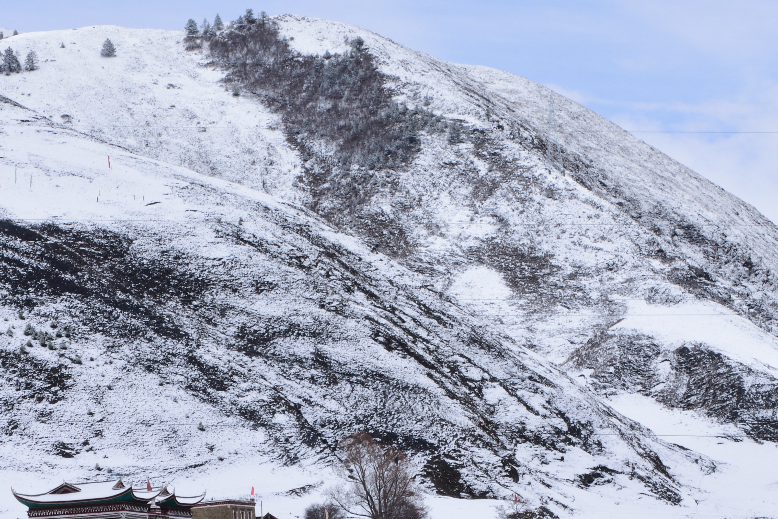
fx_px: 2939
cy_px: 182
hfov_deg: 15.1
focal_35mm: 136
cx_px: 307
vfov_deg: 10.1
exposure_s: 1/125
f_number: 16
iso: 100
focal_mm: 46
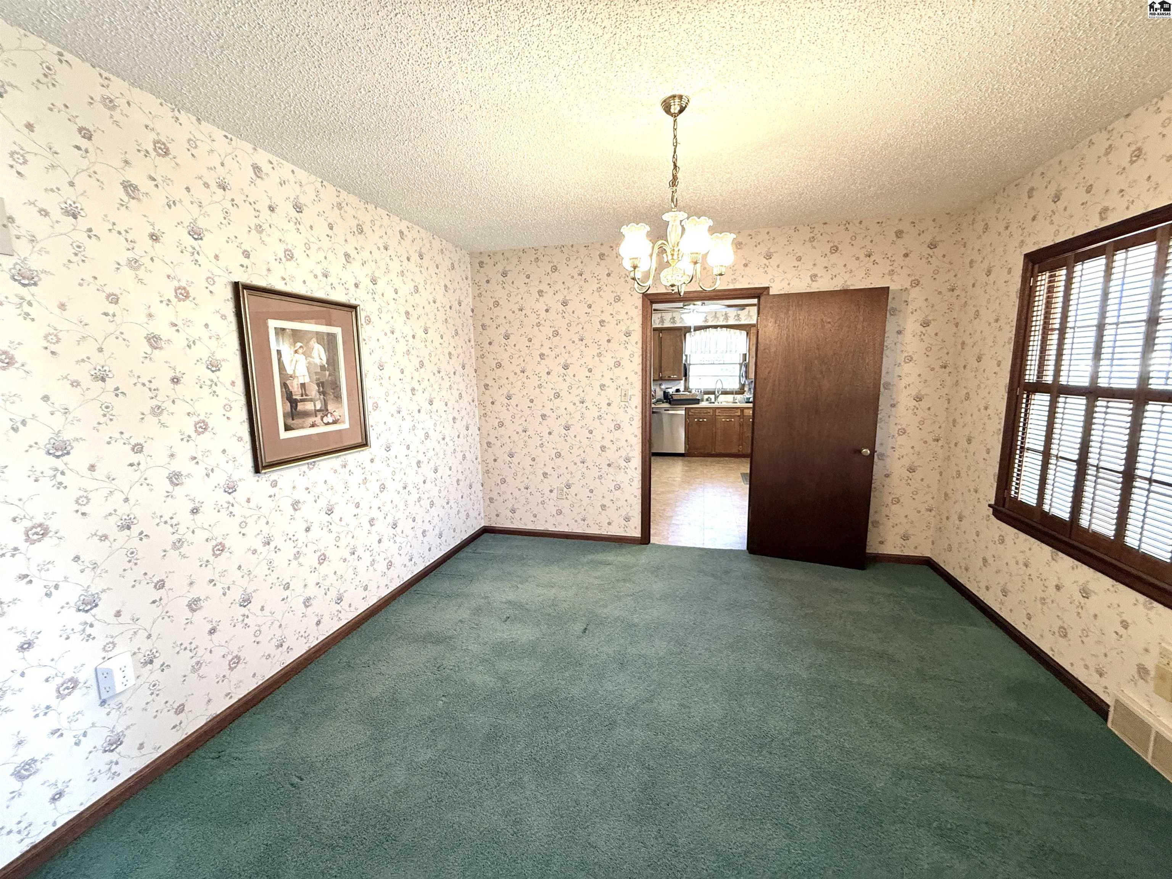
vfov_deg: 85.7
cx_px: 586
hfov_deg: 102.1
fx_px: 474
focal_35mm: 14
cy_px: 440
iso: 250
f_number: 2.2
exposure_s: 1/60
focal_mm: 2.22
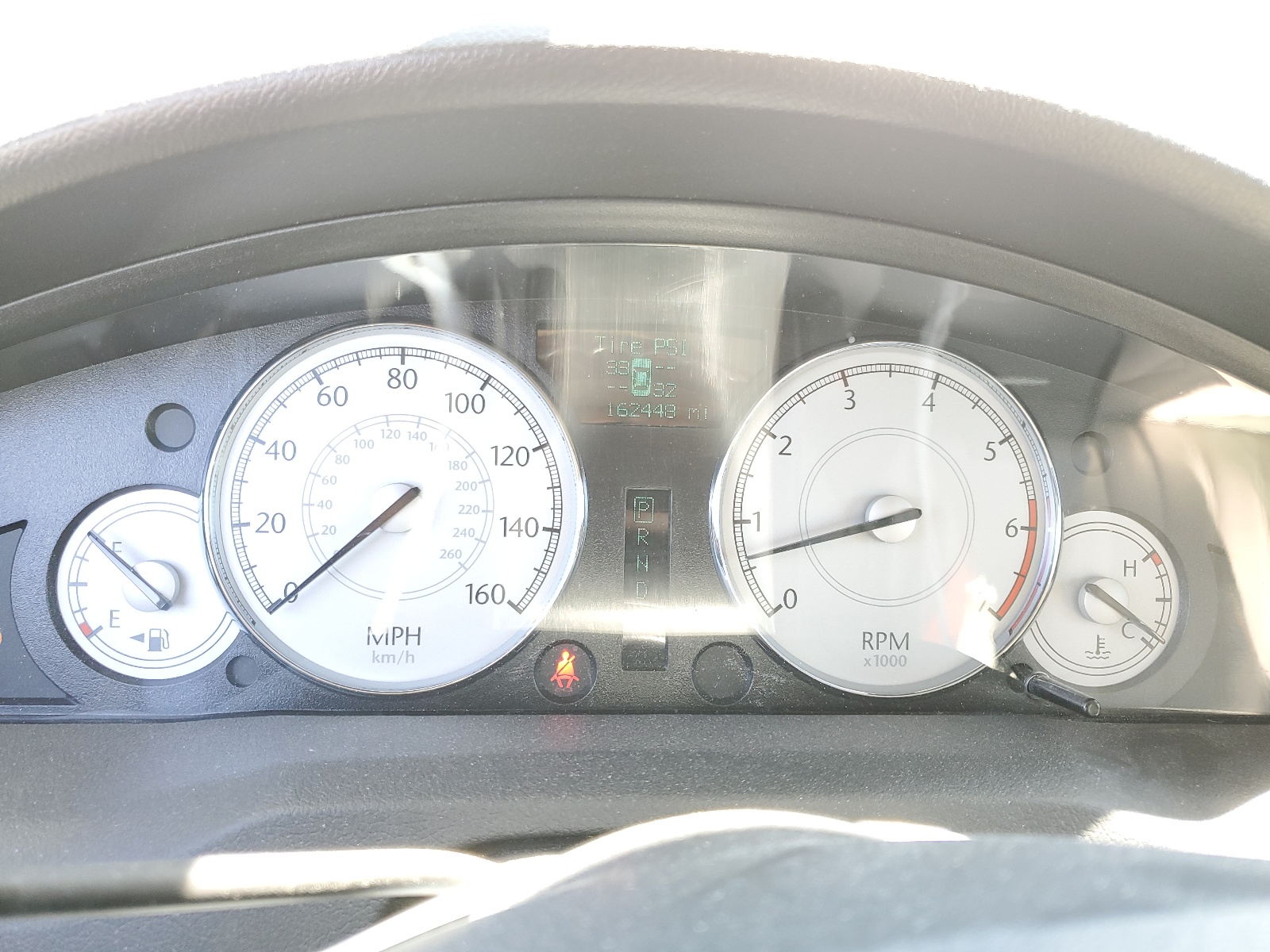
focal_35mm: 26
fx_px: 954
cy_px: 476
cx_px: 635
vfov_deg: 53.1
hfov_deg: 67.3
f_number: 1.5
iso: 59
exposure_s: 1/60.2
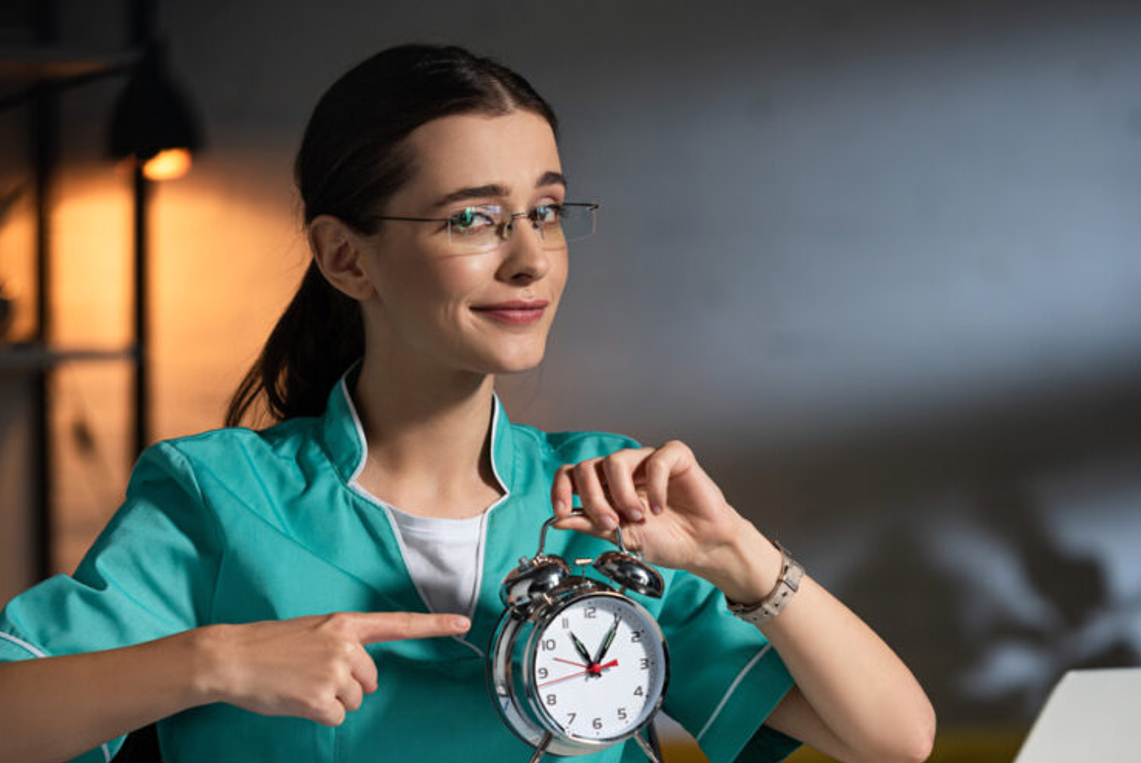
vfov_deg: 7.1
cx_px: 608
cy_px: 428
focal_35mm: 194
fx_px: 6153
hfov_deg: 10.6
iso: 80
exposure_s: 1/200
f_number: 3.5
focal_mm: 140
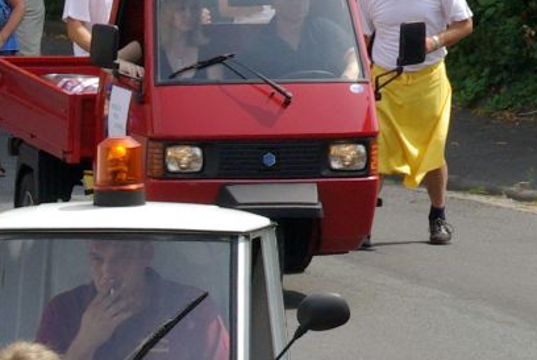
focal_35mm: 588
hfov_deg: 3.5
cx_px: -394
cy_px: 620
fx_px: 8780
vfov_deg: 2.3
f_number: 8
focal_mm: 78
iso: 400
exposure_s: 1/500
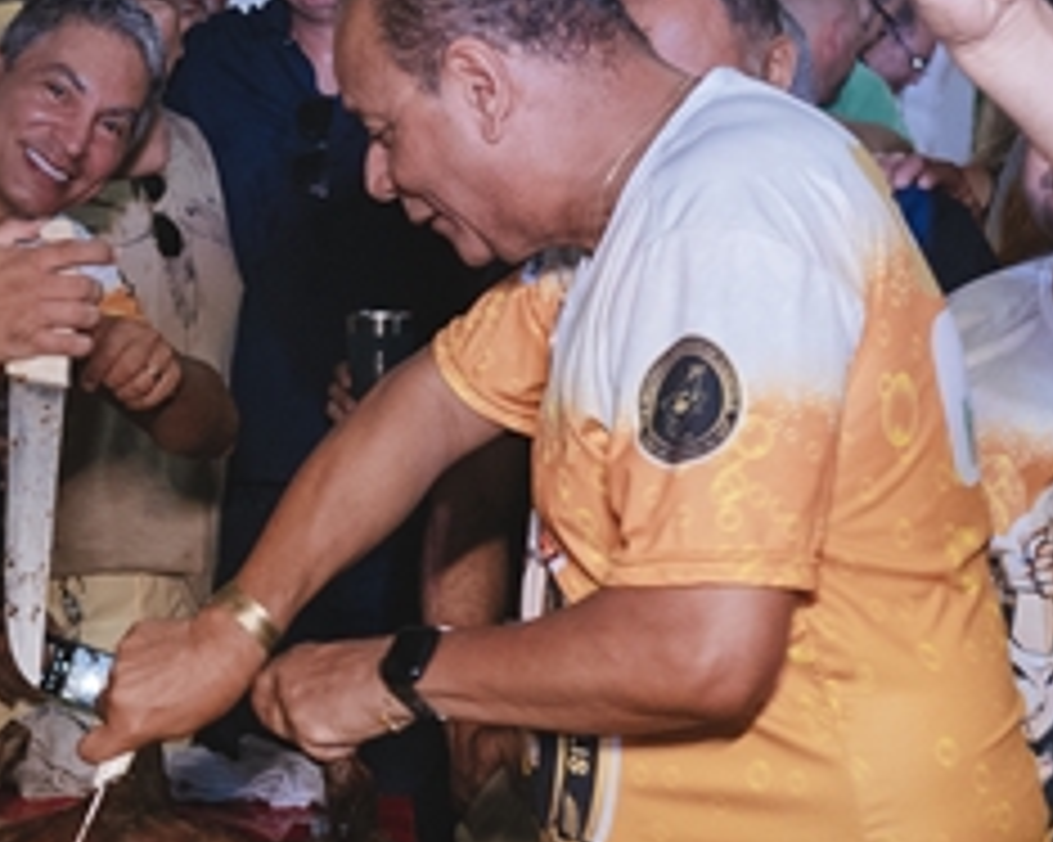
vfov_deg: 14.3
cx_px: -122
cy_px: 615
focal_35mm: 107
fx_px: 3333
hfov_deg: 17.3
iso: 2500
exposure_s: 1/250
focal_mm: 24
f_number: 3.2
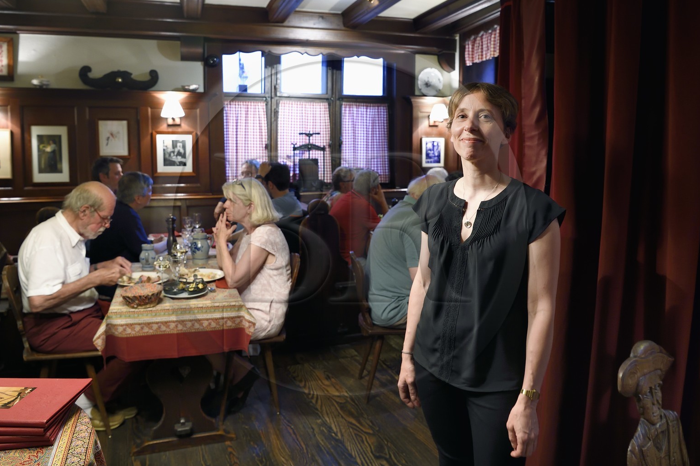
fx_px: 486
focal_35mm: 25
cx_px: 340
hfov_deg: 71.5
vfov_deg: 51.3
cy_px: 228
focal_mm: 24
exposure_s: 1/15
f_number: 5
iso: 1600
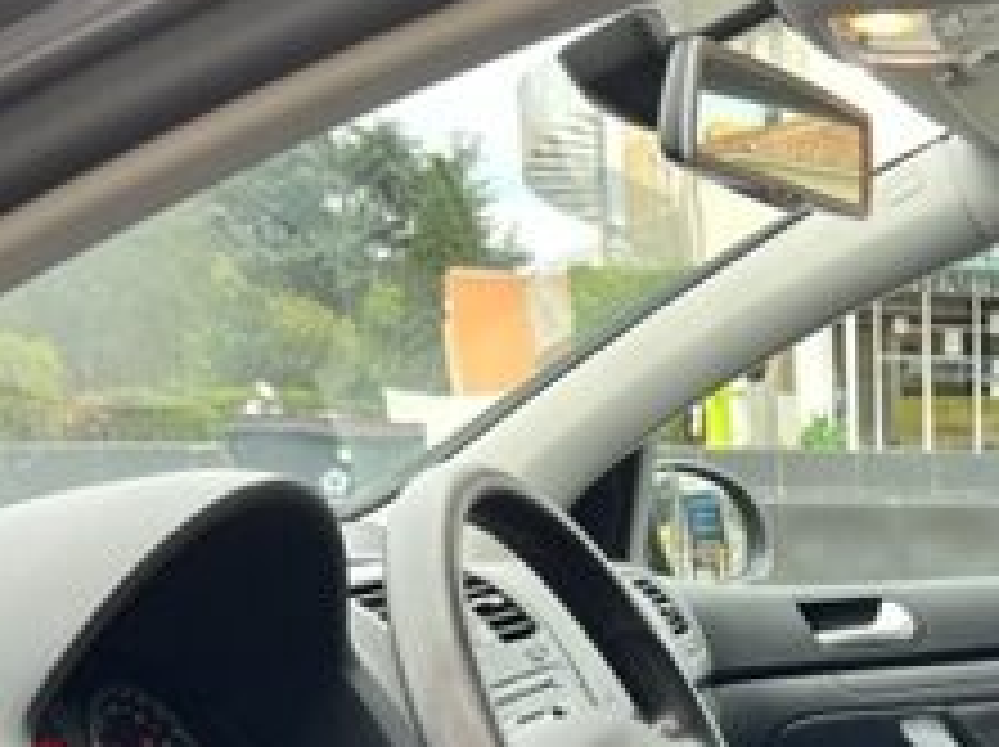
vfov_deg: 17.9
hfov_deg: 24.0
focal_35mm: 75
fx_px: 2162
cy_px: 1048
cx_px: 1148
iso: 64
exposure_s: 1/121
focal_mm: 5.7
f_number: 1.5
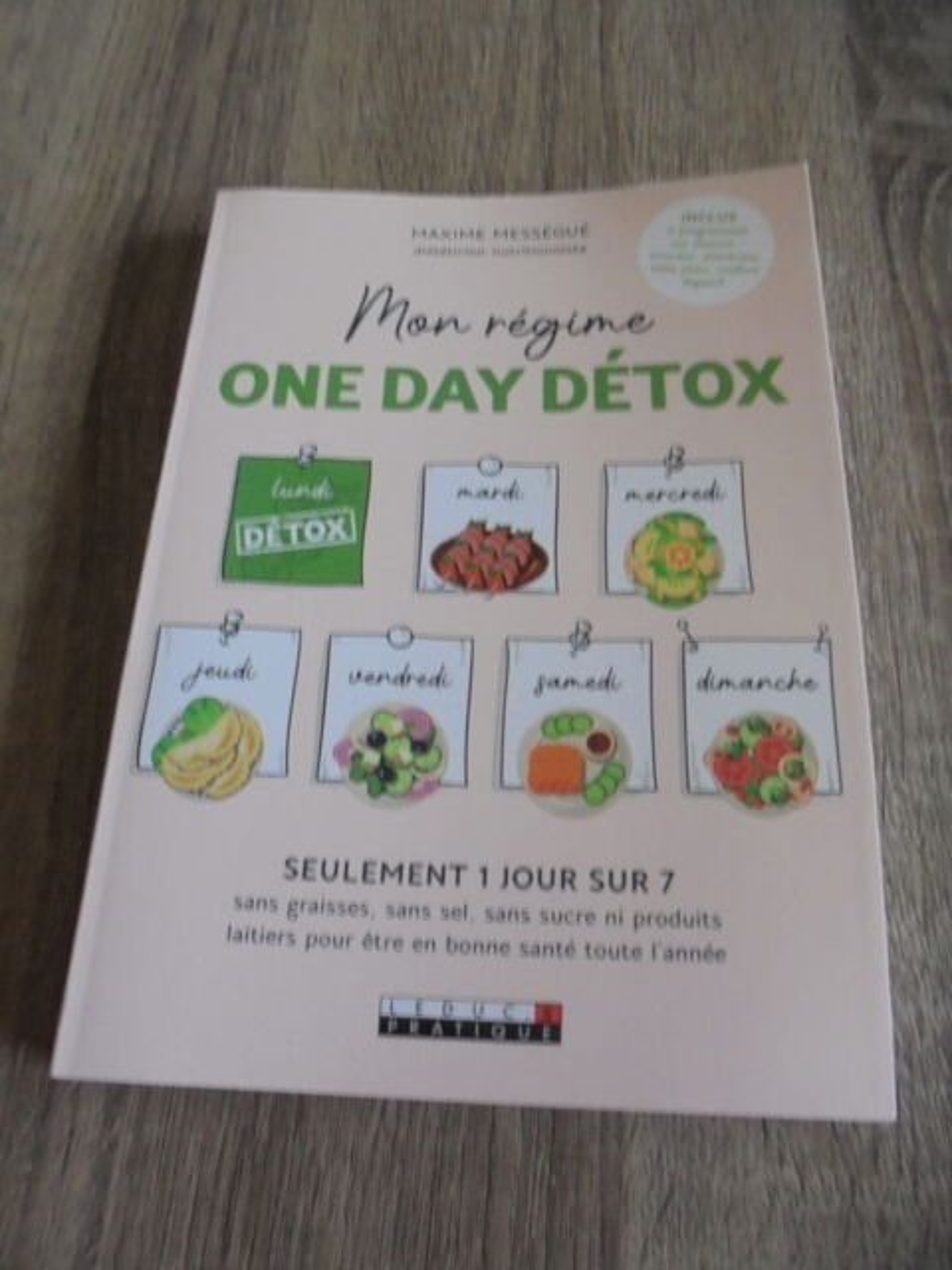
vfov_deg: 67.3
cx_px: 476
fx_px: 953
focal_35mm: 26
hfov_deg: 53.1
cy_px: 635
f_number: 3.5
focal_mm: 4.6
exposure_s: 1/13
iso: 400
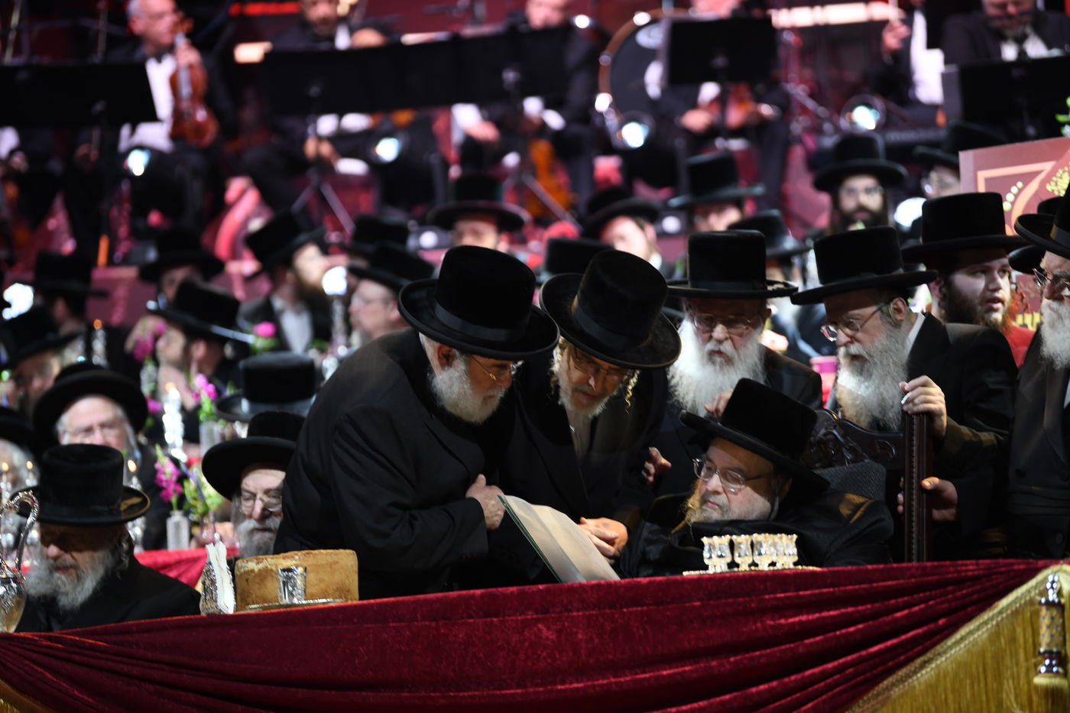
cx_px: 535
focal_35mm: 160
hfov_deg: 12.8
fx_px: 4755
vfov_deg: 8.6
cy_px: 356
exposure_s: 1/125
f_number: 2.8
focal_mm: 160
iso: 500
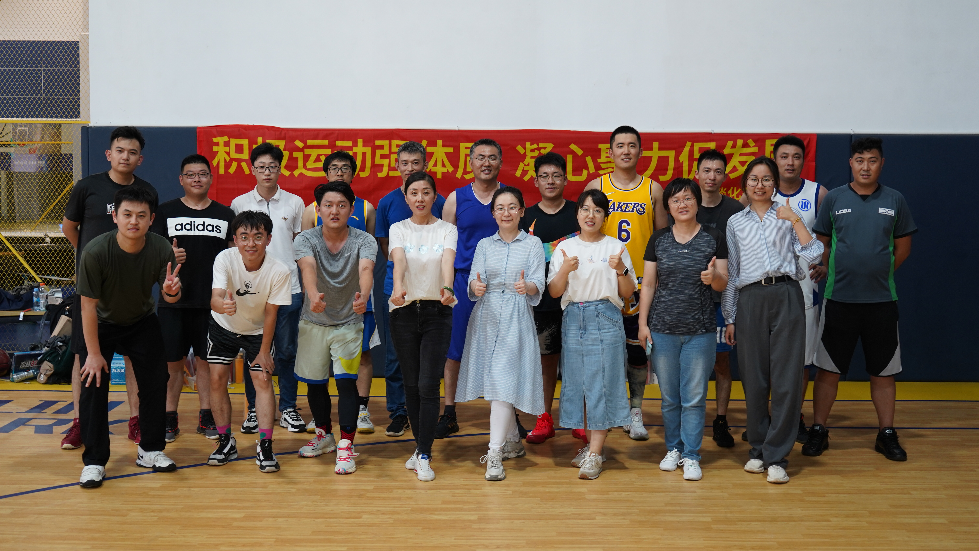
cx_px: 489
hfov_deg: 48.4
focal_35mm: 42
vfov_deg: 28.3
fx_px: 1090
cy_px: 265
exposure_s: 1/40
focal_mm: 40
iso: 800
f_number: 4
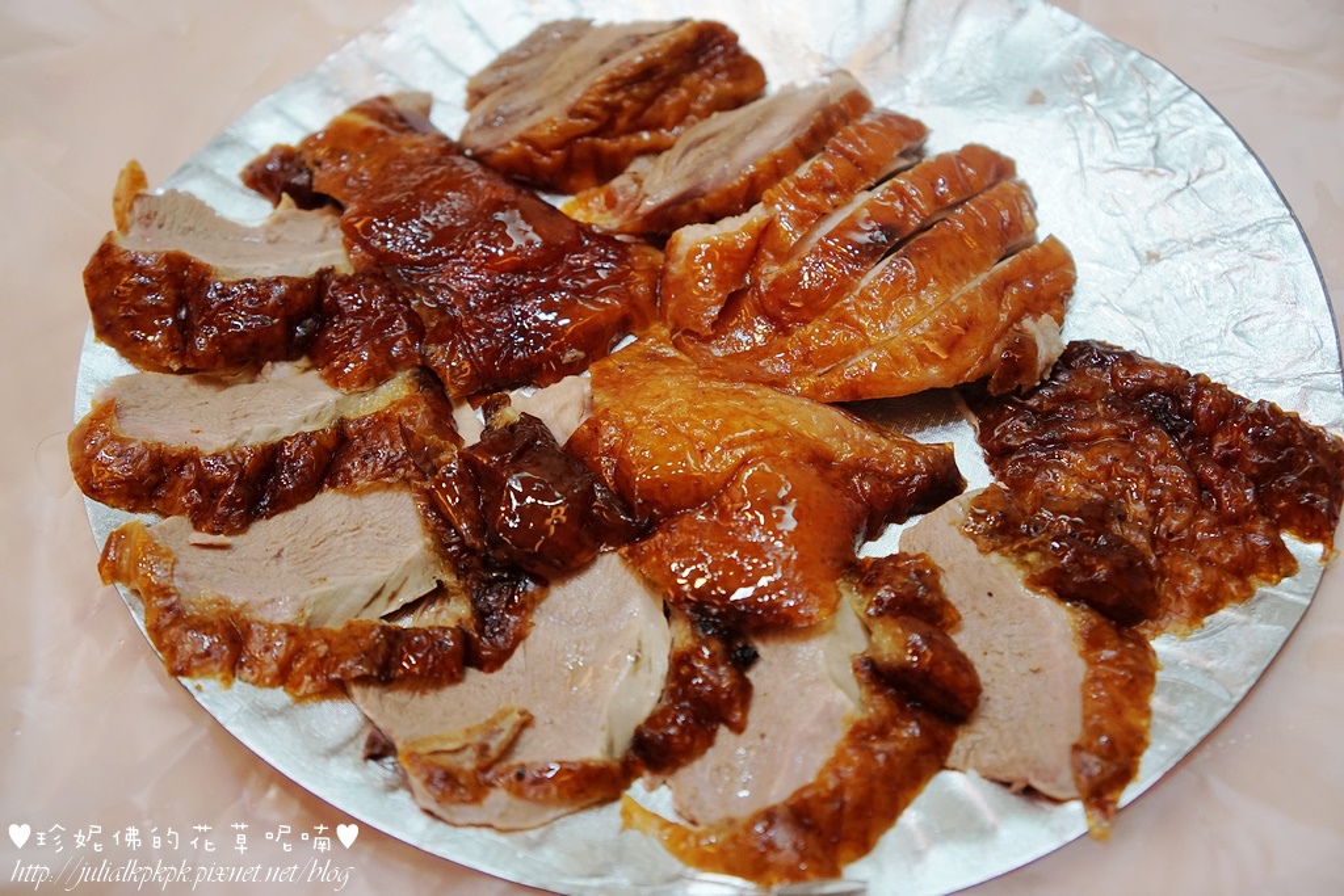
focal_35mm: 44
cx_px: 672
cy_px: 448
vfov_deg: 30.9
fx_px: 1624
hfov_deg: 45.0
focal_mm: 29
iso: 800
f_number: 4
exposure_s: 1/60
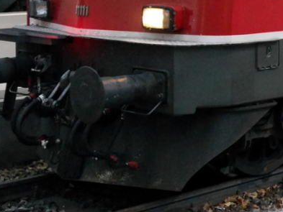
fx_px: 900
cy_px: -27
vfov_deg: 13.2
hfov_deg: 17.2
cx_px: 325
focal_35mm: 110
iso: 3200
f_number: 4.1
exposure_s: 1/50
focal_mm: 18
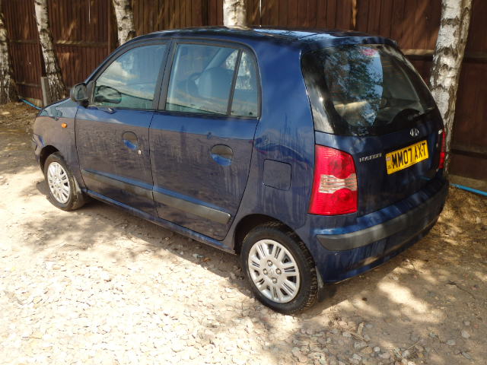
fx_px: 506
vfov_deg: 39.7
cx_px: 244
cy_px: 182
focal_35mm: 36
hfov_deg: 51.4
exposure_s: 1/250
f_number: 4.5
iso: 125
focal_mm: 6.4
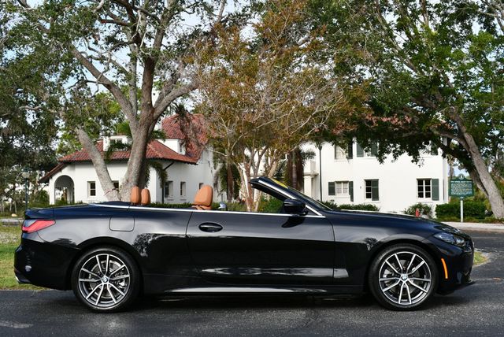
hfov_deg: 39.6
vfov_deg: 27.0
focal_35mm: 50
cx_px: 252
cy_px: 168
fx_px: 701
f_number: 7.1
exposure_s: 1/200
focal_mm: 25
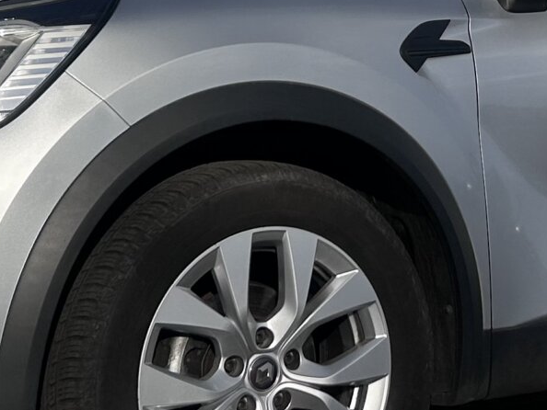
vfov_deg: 12.9
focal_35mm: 112
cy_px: -62
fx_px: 1771
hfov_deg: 17.3
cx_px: 478
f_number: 1.5
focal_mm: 5.7
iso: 50
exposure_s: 1/11364
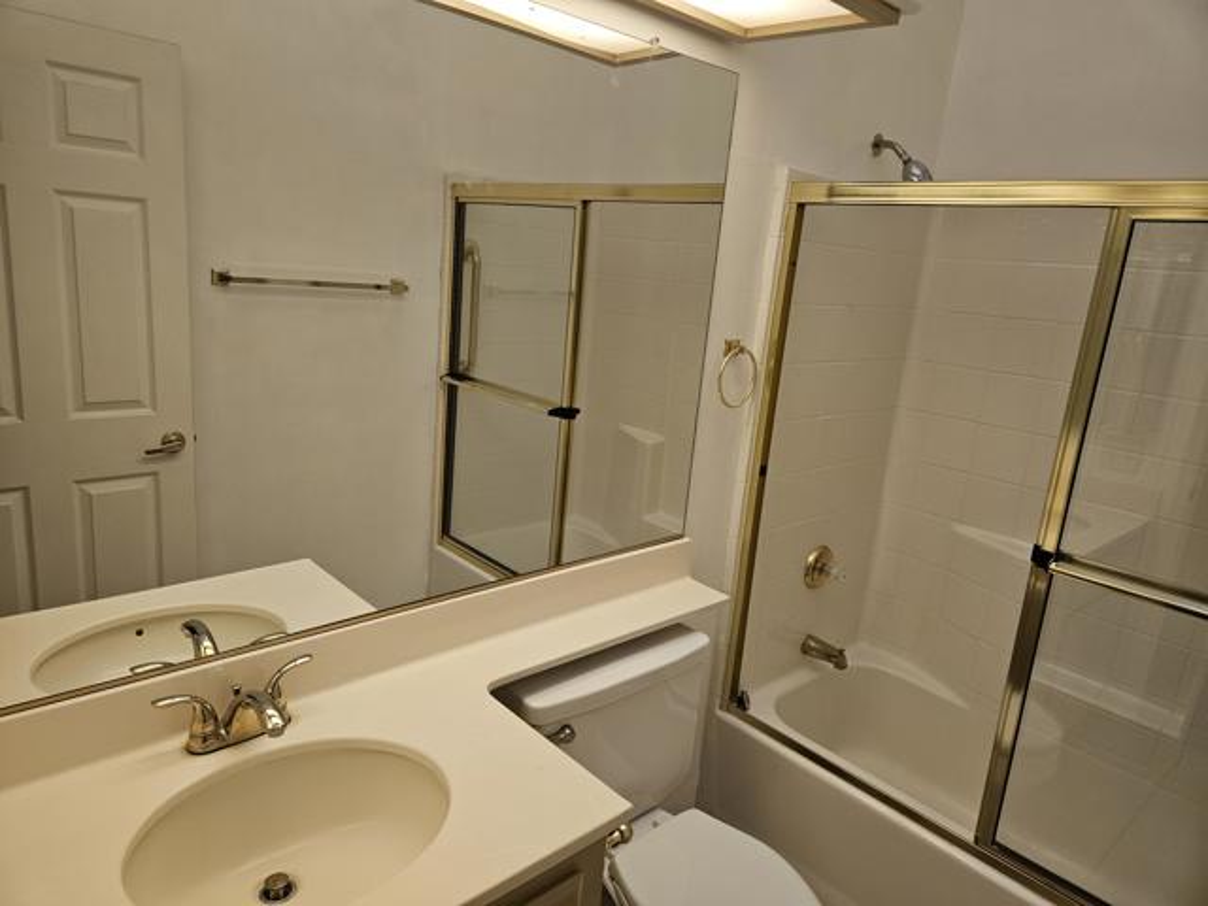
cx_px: 604
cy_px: 453
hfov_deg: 73.9
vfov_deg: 58.9
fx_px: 803
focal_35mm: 23
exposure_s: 1/120
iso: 160
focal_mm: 5.4
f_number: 1.8
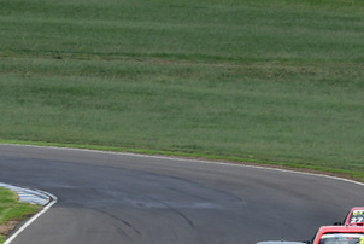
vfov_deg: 1.1
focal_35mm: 1232
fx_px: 12469
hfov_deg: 1.7
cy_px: 242
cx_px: 353
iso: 320
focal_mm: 310
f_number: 10
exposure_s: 1/640
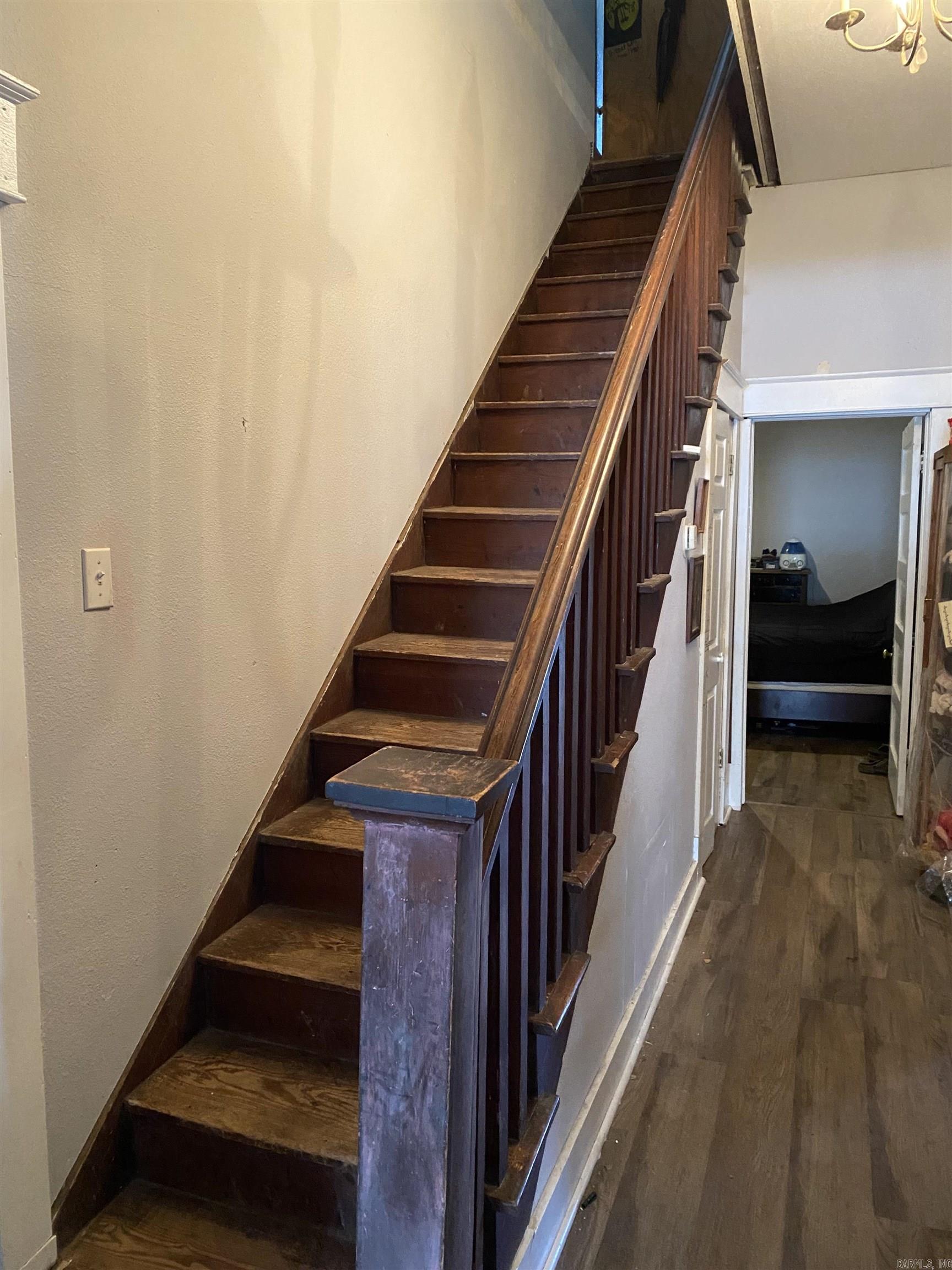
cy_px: 635
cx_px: 476
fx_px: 953
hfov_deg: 53.1
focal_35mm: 26
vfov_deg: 67.3
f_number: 1.8
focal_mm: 4.25
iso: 500
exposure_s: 1/30
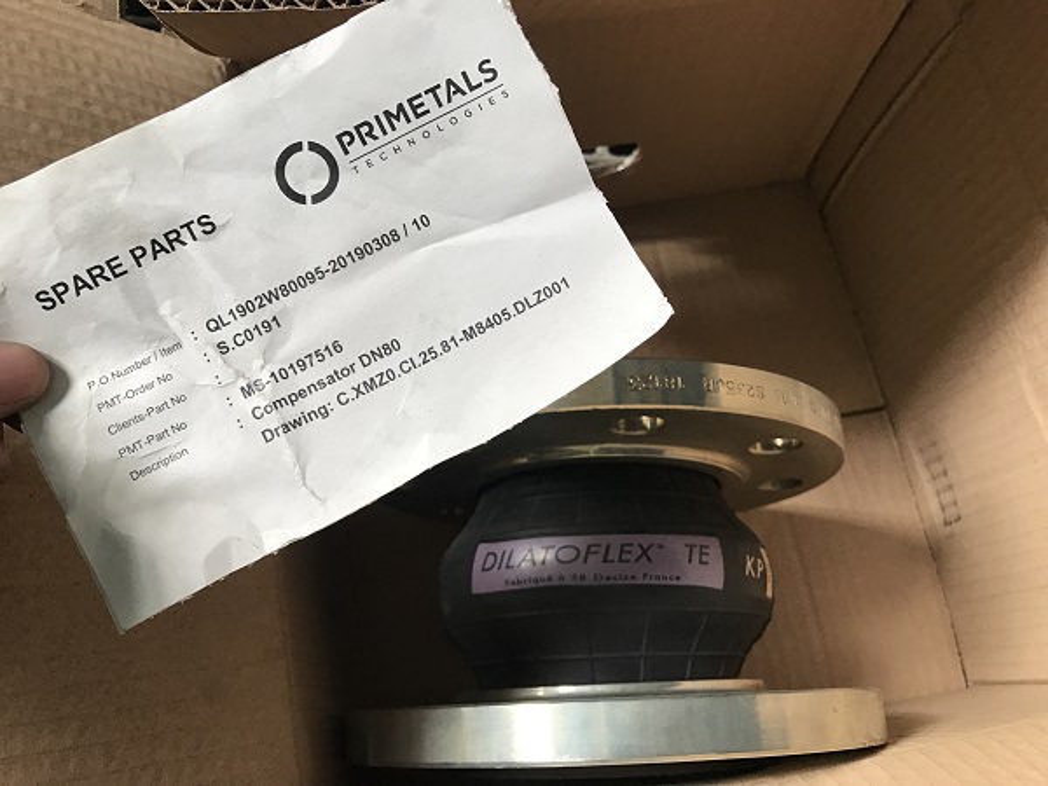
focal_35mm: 28
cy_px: 393
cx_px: 524
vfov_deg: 49.7
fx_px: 848
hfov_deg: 63.4
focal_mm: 3.99
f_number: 1.8
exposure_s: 1/33
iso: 25
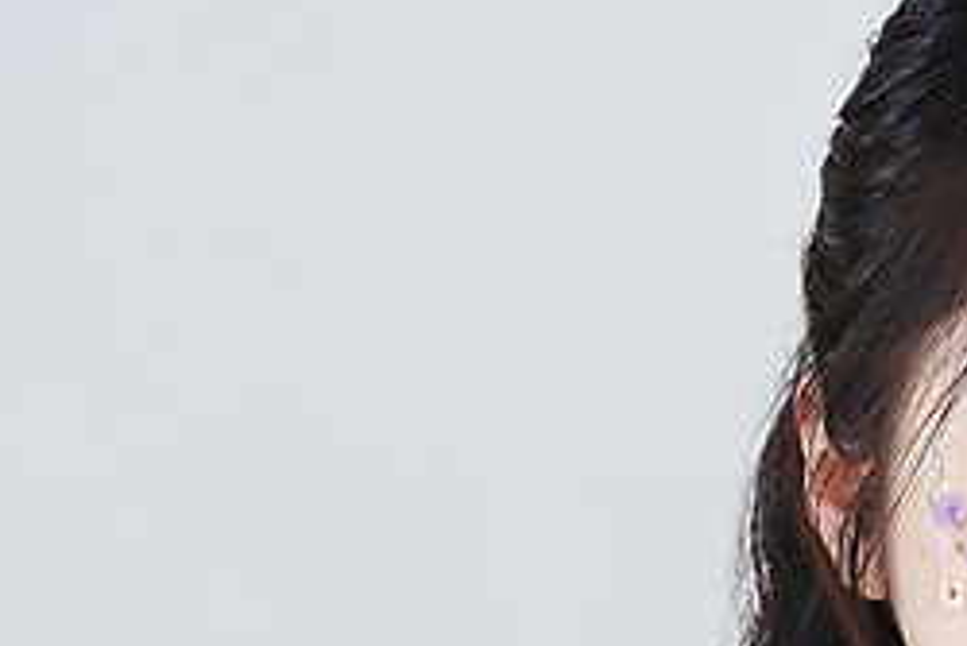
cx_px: 965
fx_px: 6773
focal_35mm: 252
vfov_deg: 5.4
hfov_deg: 8.1
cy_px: 723
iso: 64
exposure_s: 1/125
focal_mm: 105
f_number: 11
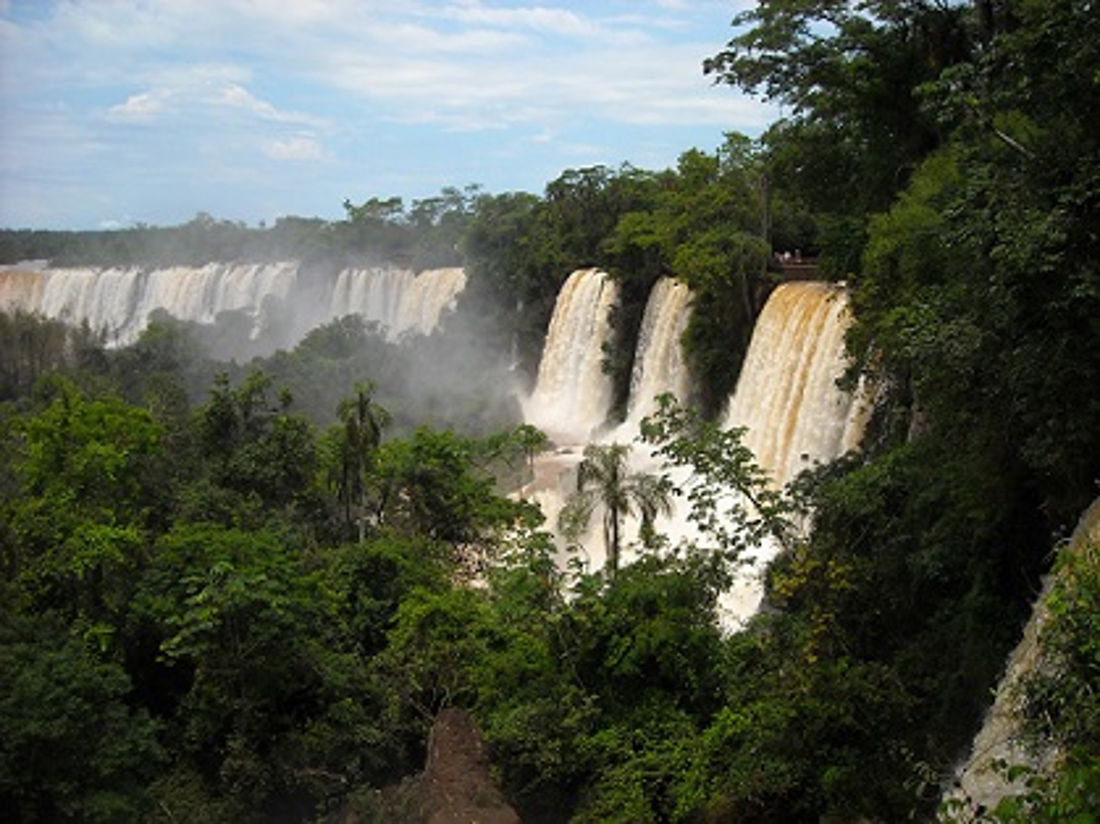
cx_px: 550
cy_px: 412
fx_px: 1112
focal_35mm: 35
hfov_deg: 52.6
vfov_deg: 40.7
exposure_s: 1/337
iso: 64
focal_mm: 5.7
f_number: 5.6
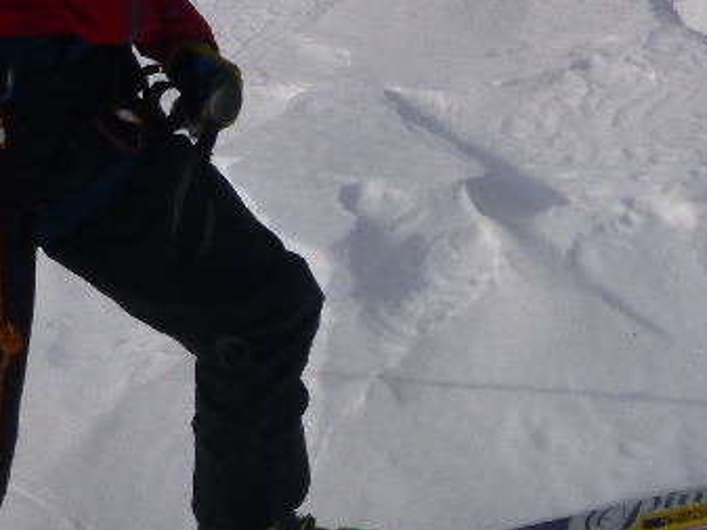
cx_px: 703
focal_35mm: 76
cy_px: -203
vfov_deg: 17.8
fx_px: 1553
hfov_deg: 24.5
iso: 100
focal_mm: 4.5
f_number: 9
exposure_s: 1/320
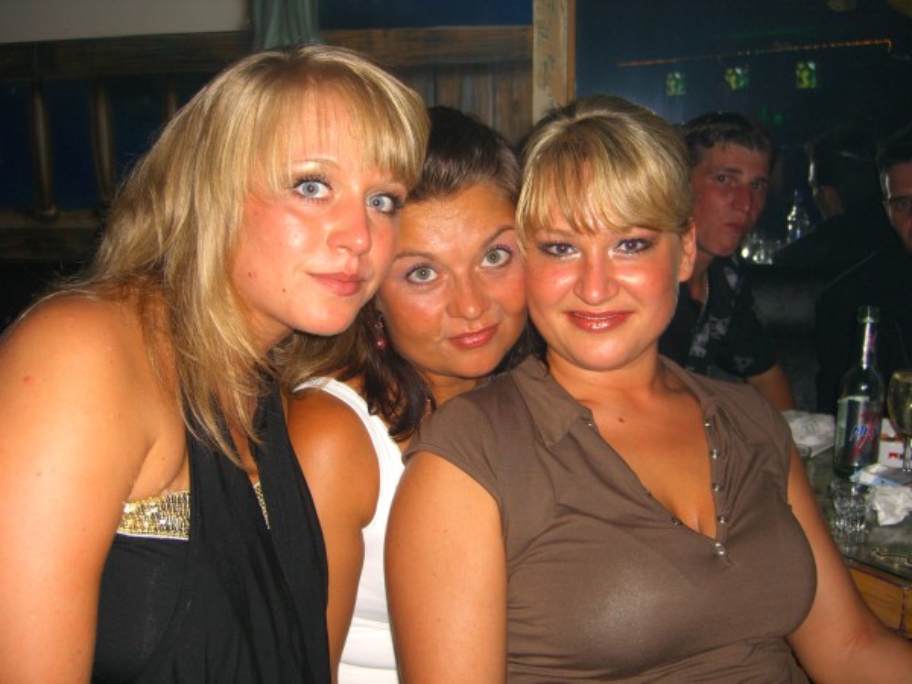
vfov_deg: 37.7
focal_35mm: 38
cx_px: 456
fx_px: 1001
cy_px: 342
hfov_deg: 49.0
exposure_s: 1/60
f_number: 2.8
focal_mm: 7.9
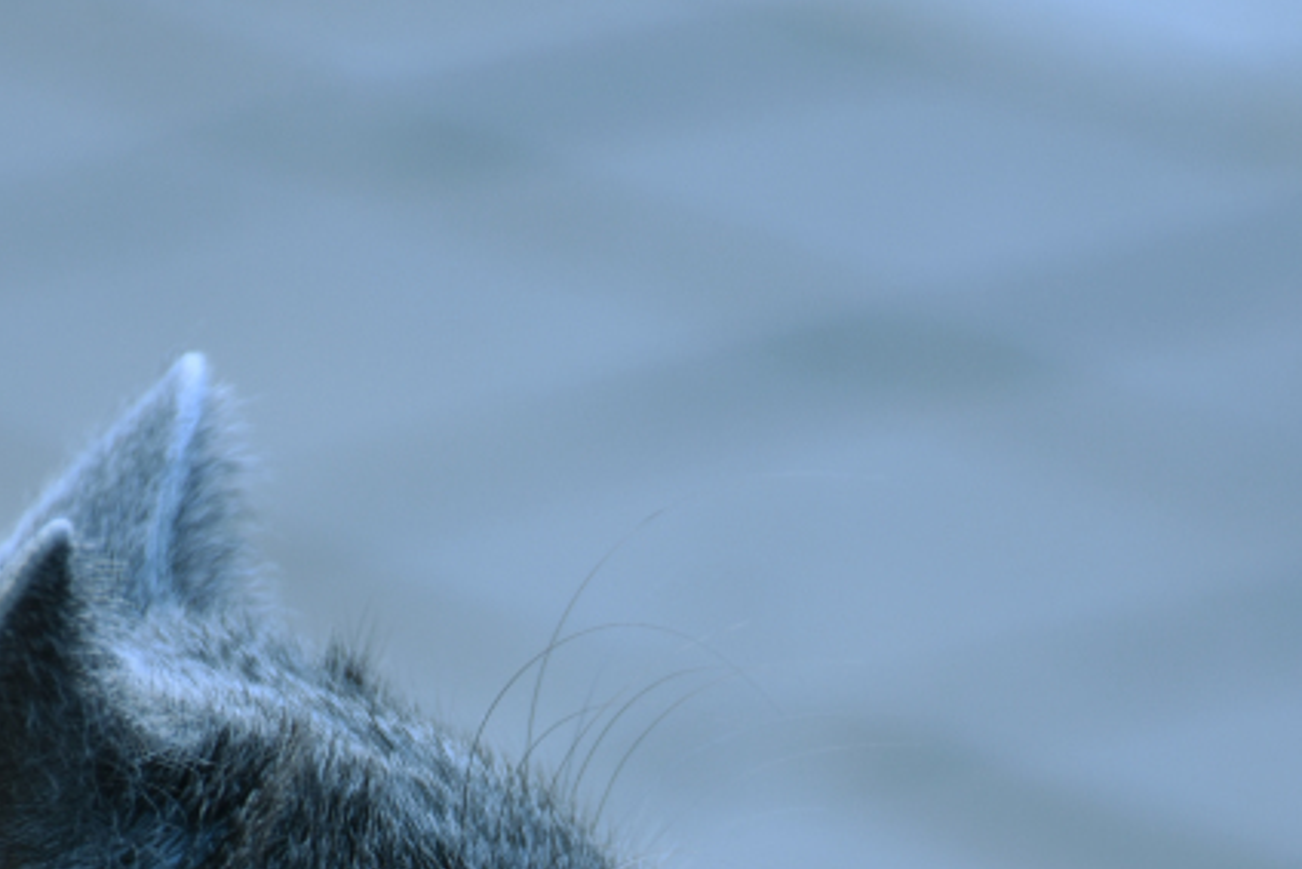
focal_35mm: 507
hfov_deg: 4.1
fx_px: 18342
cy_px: 1024
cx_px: 553
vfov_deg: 2.7
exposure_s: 1/15
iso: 140
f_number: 5.6
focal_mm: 140
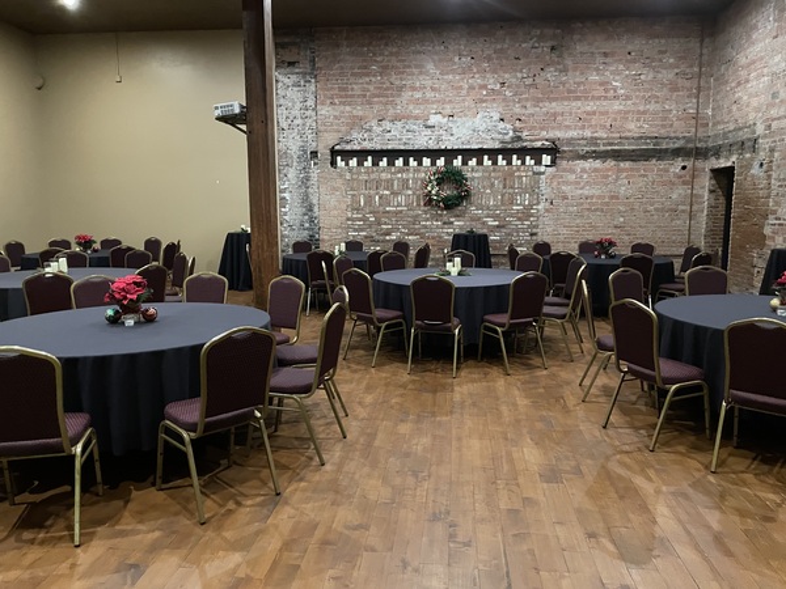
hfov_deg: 67.3
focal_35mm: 26
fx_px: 590
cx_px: 393
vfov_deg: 53.1
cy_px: 294
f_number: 1.6
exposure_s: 1/24
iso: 800
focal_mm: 4.2
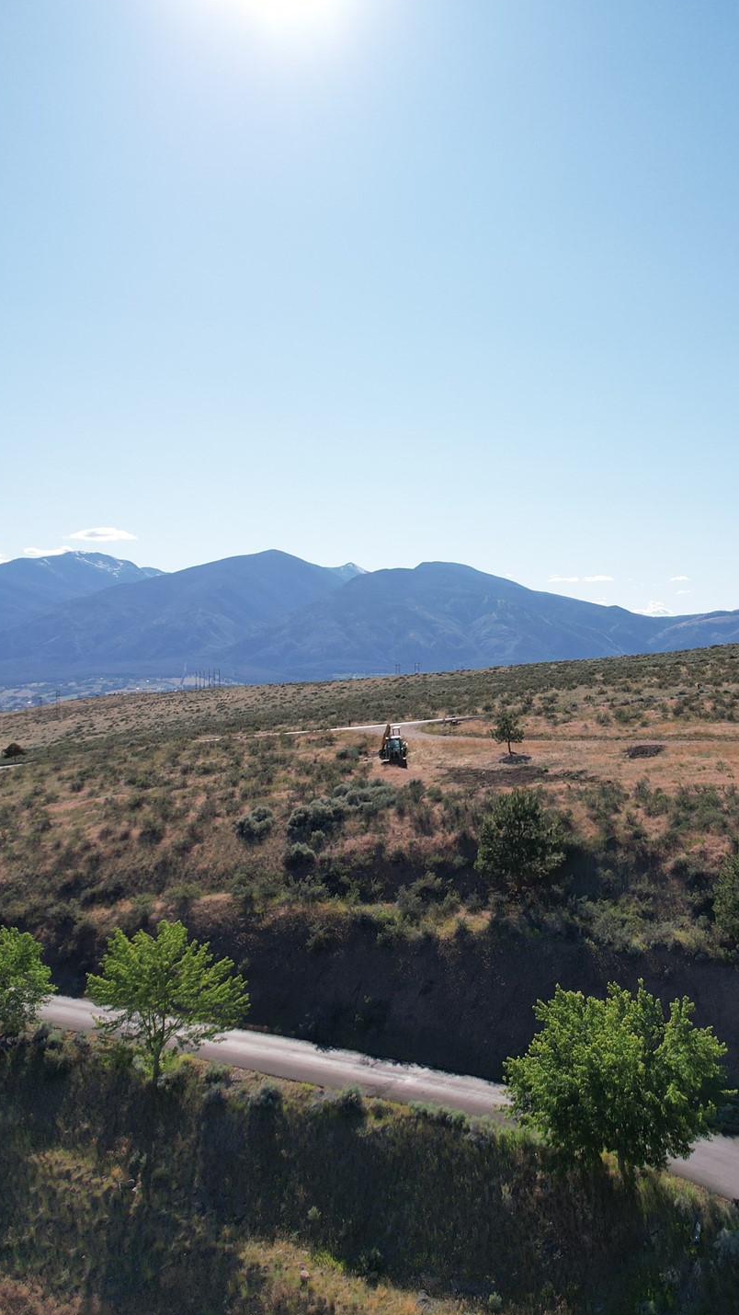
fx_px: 1220
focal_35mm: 35
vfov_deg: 56.6
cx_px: 546
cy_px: 652
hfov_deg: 33.1
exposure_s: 1/2500
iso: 100
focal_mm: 8.38
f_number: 2.8
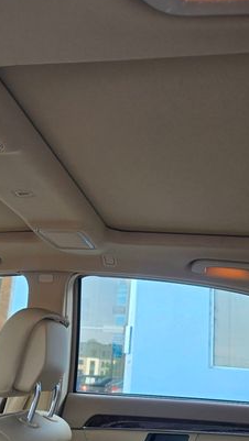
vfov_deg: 50.4
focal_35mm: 40
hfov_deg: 29.7
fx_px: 469
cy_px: 232
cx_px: 112
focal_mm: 6.3
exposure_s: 1/180
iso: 50
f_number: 1.7
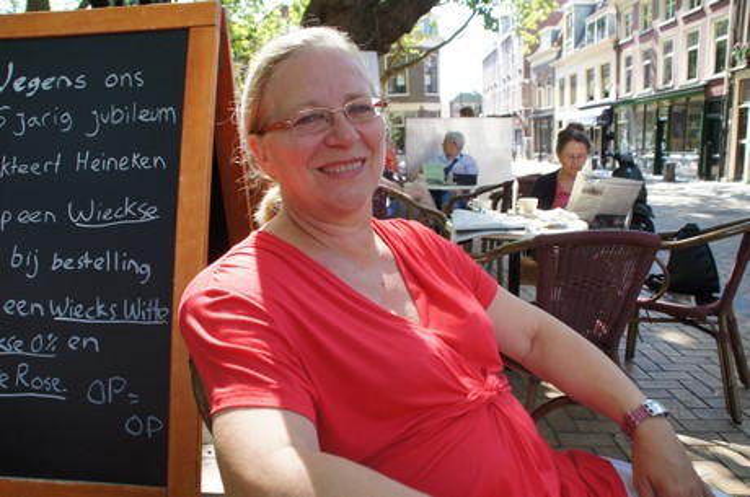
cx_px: 375
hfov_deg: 67.5
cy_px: 248
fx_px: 562
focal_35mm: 27
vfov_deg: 47.8
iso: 100
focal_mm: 18
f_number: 5.6
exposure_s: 1/60
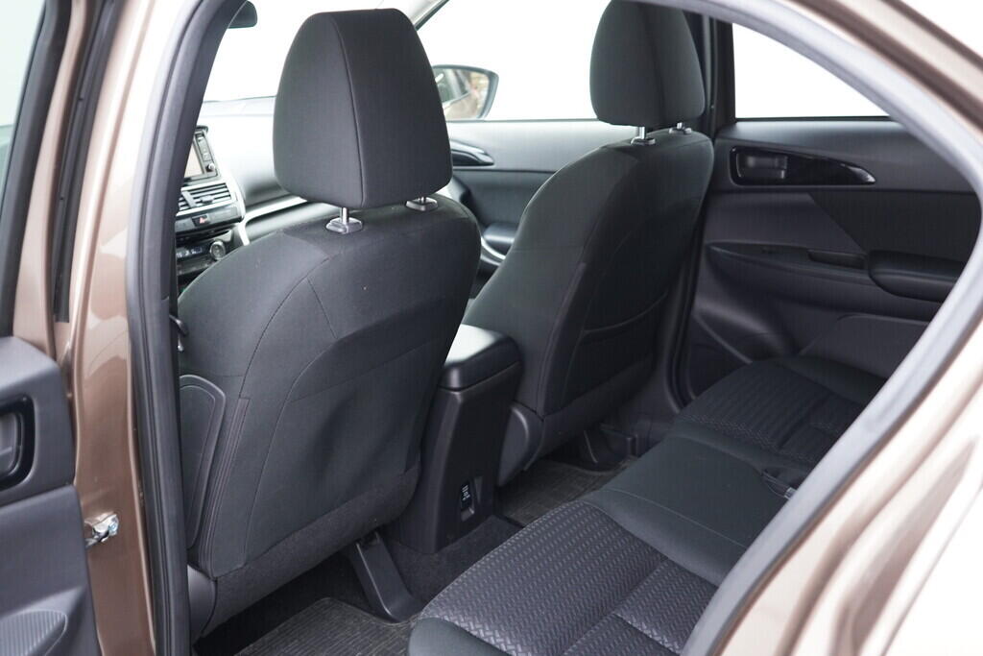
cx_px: 492
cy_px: 328
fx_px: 983
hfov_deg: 53.1
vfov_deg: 36.9
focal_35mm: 36
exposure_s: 1/40
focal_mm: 24
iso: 800
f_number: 2.8
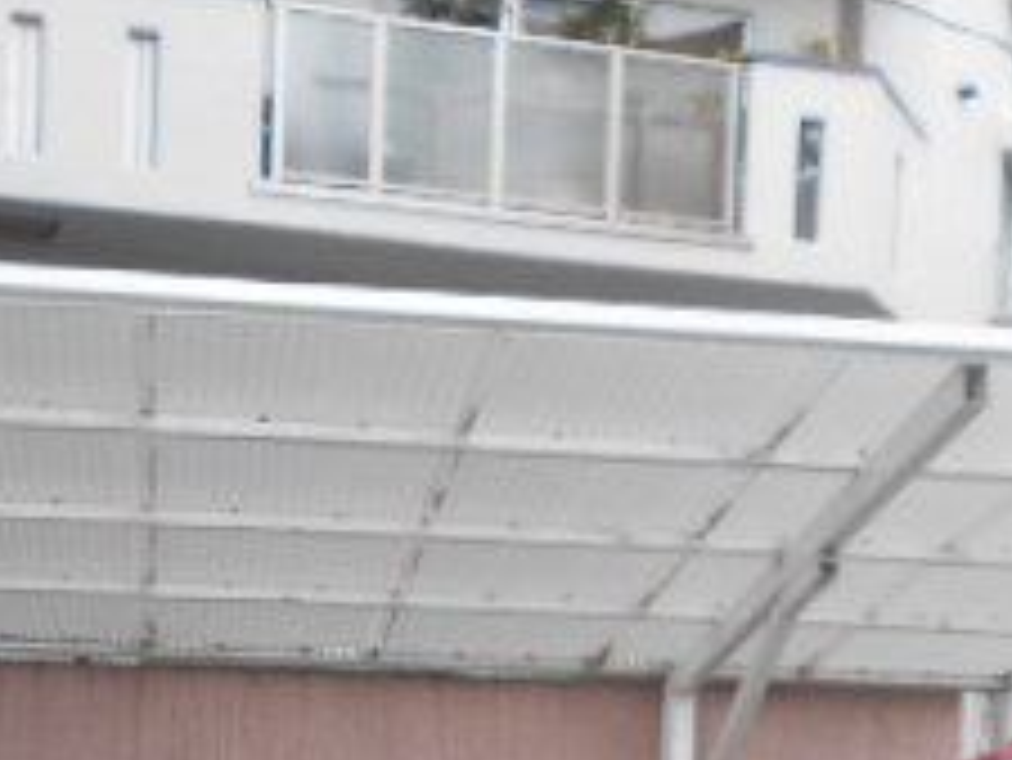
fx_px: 2165
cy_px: 989
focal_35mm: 74
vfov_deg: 18.5
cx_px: 387
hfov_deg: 26.2
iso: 80
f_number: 3.2
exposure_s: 1/30
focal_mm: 4.6
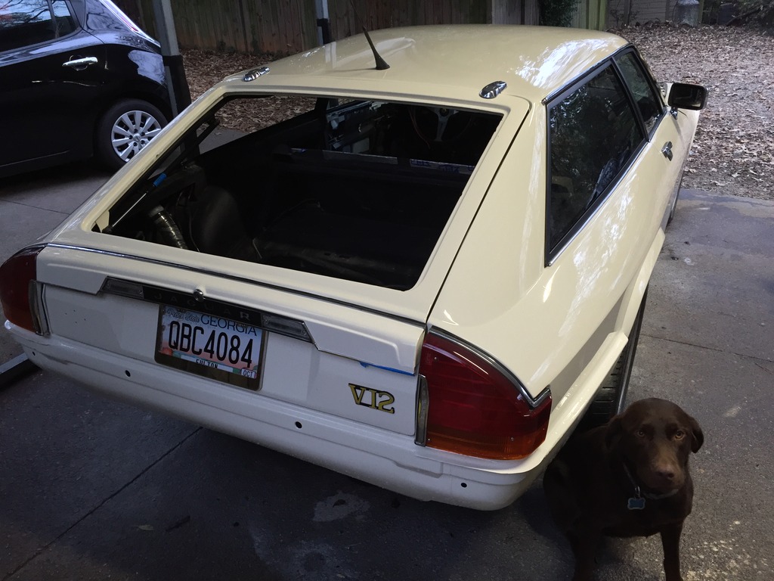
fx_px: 648
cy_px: 290
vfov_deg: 48.2
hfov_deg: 61.7
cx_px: 387
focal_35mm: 29
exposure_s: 1/30
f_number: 2.2
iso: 160
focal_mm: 4.15
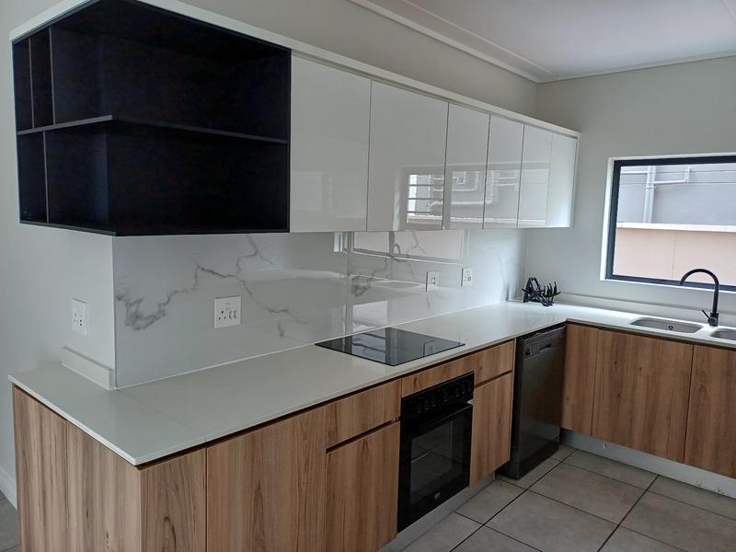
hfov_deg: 69.4
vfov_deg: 54.9
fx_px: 532
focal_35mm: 25
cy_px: 276
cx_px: 368
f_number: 1.8
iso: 200
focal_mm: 4.65
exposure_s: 1/50
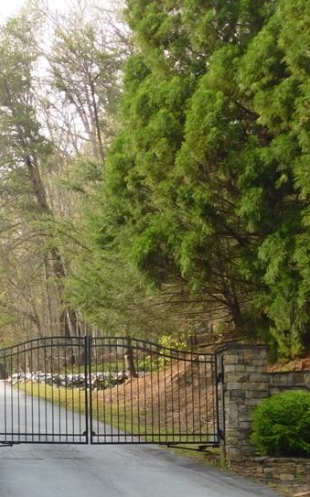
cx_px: -134
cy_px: 326
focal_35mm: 90
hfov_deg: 13.8
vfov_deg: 23.0
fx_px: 1218
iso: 125
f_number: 3.7
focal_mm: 8
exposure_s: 1/160
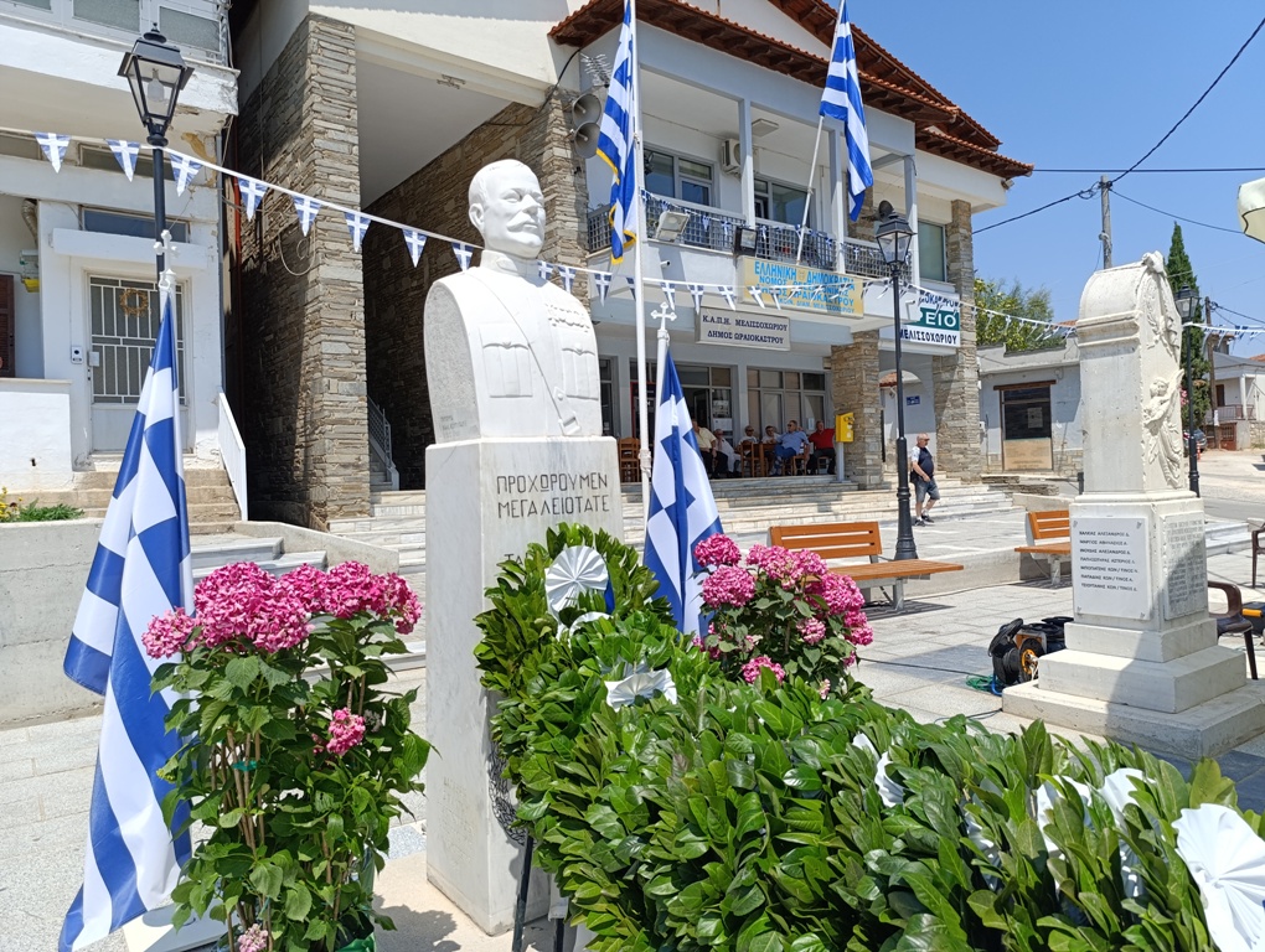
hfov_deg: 73.8
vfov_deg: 59.0
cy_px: 476
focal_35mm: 23
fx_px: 842
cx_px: 632
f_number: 1.6
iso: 50
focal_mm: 6.14
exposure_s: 1/784
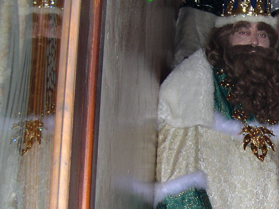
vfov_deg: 15.3
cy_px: 159
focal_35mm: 96
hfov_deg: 19.6
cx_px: 299
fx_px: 774
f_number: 2.8
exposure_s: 1/60
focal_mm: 8
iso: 100
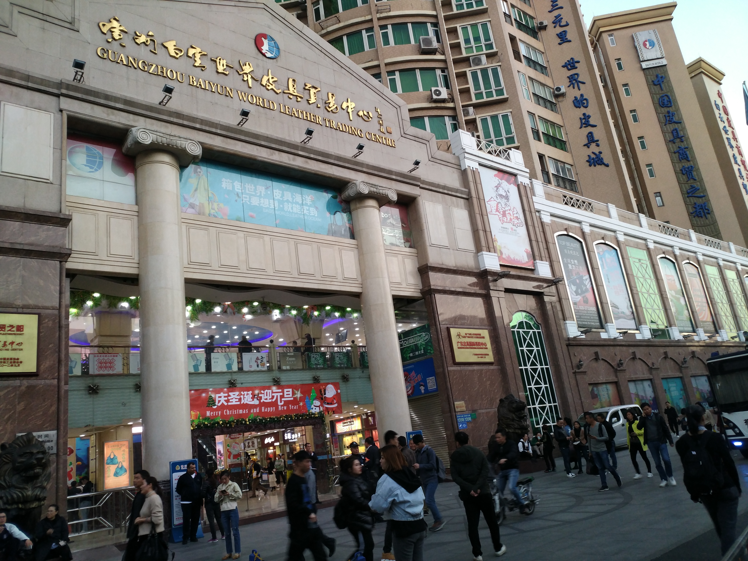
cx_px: 374
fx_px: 583
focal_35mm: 27
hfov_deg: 65.3
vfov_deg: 51.4
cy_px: 280
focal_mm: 4.73
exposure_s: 1/33
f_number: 2.2
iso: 200
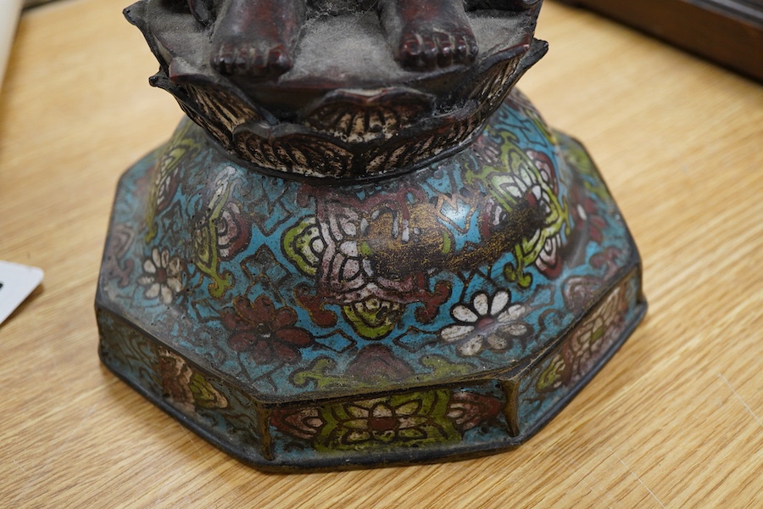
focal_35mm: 45
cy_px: 254
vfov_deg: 29.9
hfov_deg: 43.6
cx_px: 382
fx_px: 954
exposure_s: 1/125
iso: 1250
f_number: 3.5
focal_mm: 30
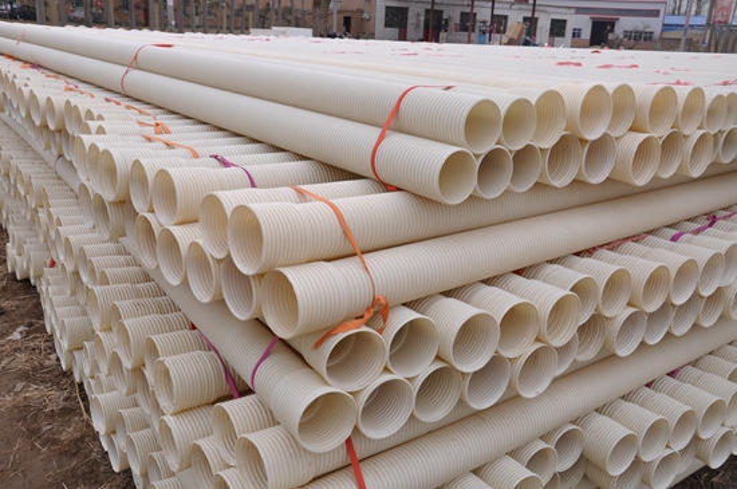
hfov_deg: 57.3
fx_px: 675
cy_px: 244
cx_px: 368
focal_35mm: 33
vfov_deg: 39.9
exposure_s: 1/200
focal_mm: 22
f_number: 8
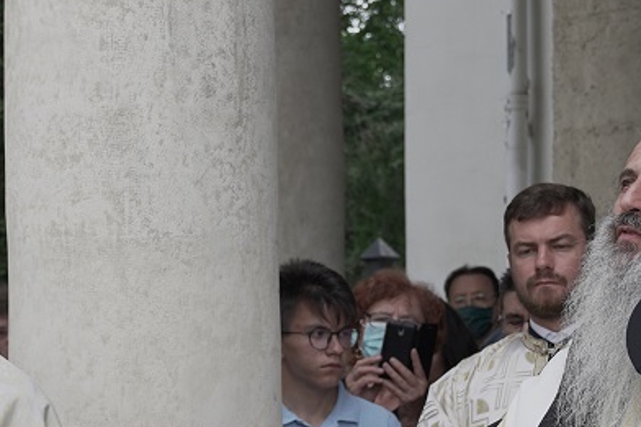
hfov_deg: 20.8
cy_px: 396
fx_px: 1744
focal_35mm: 98
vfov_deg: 13.8
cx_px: 298
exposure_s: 1/640
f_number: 4
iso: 320
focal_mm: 32
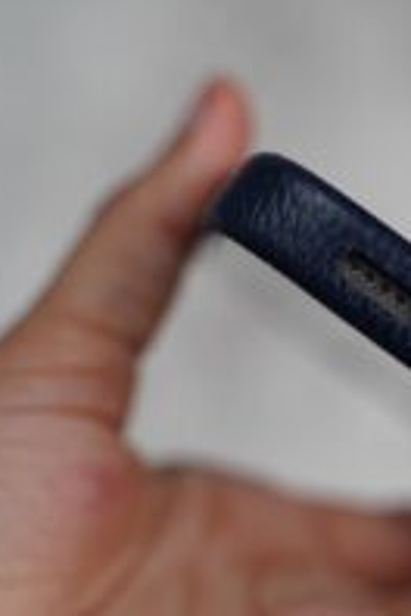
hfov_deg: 12.1
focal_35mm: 111
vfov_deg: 18.4
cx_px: 451
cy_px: 334
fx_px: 1901
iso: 500
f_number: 4
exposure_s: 1/60
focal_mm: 55
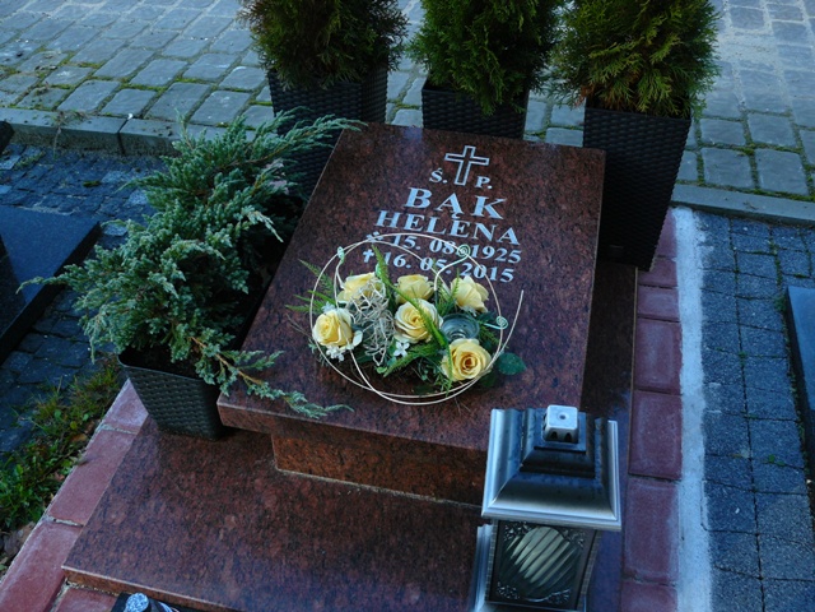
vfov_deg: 39.7
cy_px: 306
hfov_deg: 51.4
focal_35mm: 36
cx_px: 408
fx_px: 848
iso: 100
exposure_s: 1/100
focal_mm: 6
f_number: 3.2
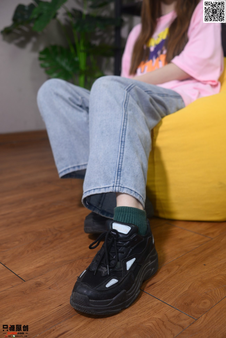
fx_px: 329
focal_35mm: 35
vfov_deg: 54.4
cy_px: 169
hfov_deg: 37.9
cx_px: 113
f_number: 5
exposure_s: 1/80
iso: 500
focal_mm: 35
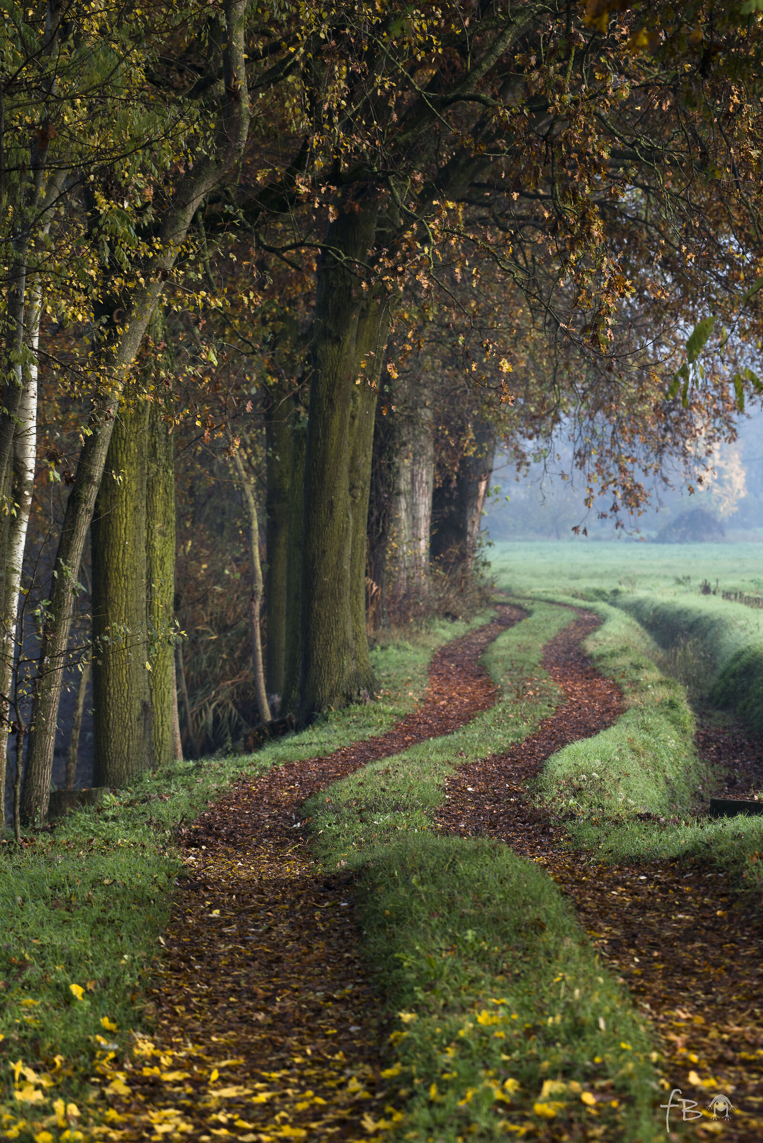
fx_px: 6670
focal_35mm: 210
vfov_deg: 9.8
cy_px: 572
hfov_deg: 6.5
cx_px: 382
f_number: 8
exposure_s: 1/250
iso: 500
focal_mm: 210
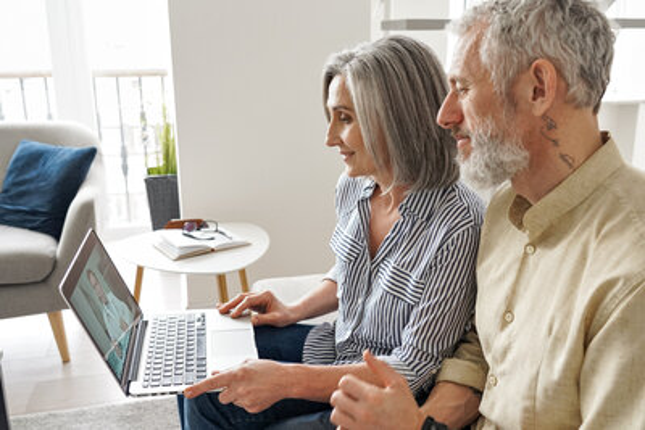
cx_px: 322
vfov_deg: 38.9
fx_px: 609
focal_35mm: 34
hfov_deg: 55.8
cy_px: 215
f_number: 5
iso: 2500
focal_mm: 34
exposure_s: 1/200
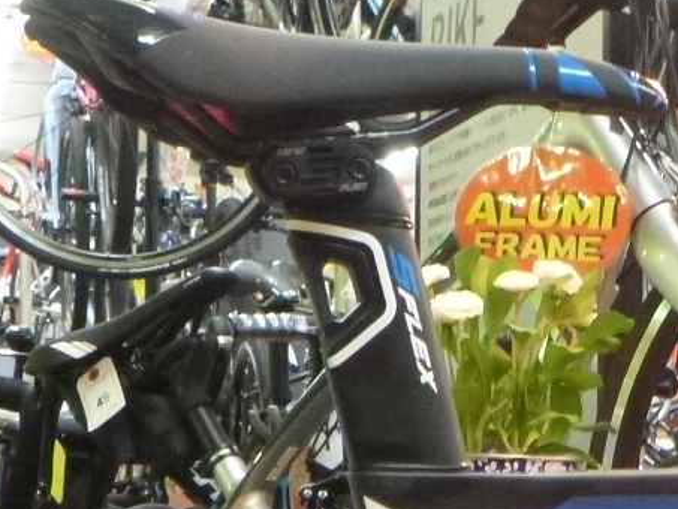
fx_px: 2214
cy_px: 805
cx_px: 684
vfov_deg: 12.4
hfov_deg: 17.0
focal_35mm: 113
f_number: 3.9
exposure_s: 1/10
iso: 400
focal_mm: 4.5
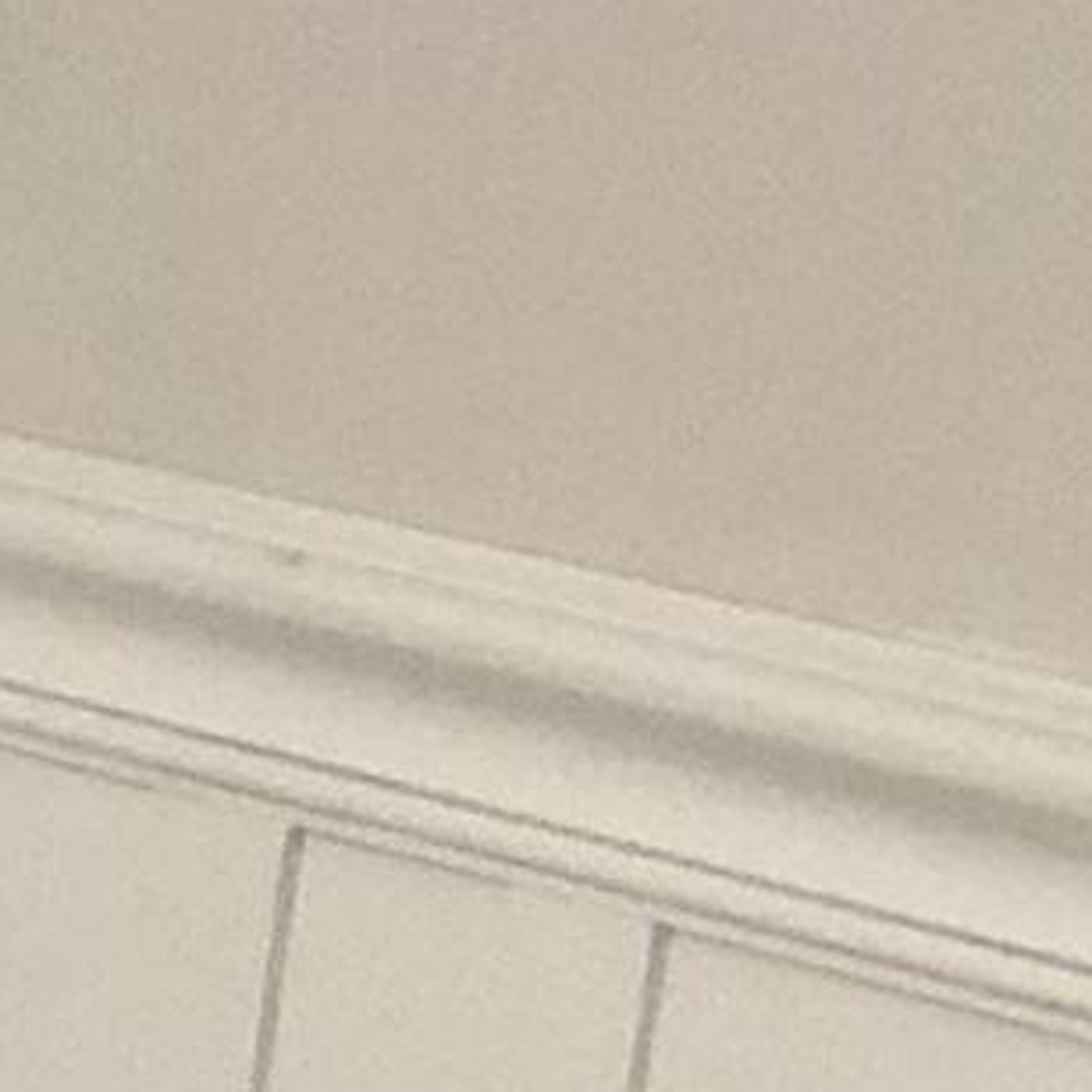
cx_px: -2849
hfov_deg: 6.2
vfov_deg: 6.8
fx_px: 8851
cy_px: 2440
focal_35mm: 248
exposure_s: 1/9
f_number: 1.8
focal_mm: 3.99
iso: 100
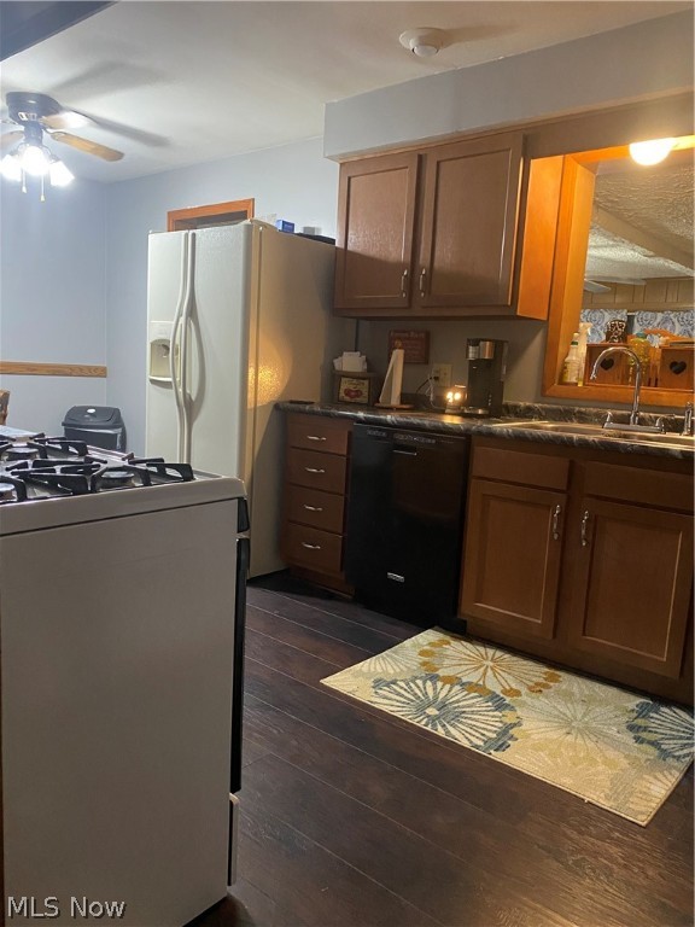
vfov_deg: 67.3
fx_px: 696
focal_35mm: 26
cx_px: 348
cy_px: 464
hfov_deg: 53.1
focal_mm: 4.25
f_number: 1.8
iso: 500
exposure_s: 1/40
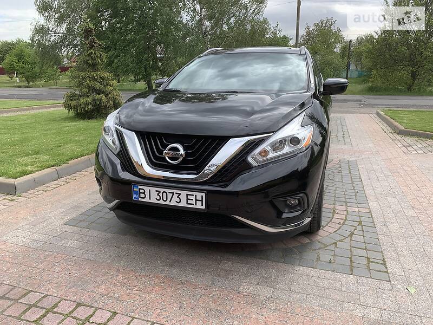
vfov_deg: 53.1
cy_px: 162
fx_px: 325
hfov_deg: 67.3
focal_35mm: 26
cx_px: 216
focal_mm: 4.2
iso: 25
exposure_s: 1/928
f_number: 1.8
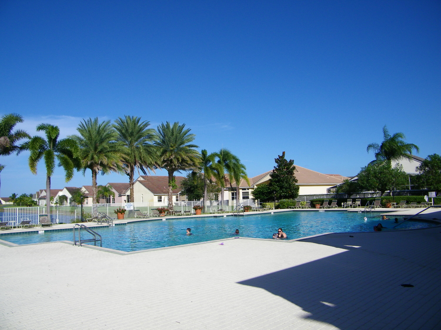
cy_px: 165
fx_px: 357
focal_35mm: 28
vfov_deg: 49.7
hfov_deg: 63.4
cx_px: 220
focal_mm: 5
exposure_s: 1/500
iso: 80
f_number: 7
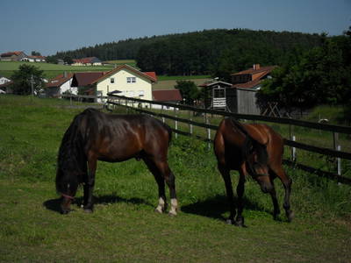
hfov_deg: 18.7
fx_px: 1065
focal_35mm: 105
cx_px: 176
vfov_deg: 14.1
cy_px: 132
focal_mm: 18.6
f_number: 16.5
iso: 100
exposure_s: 1/125
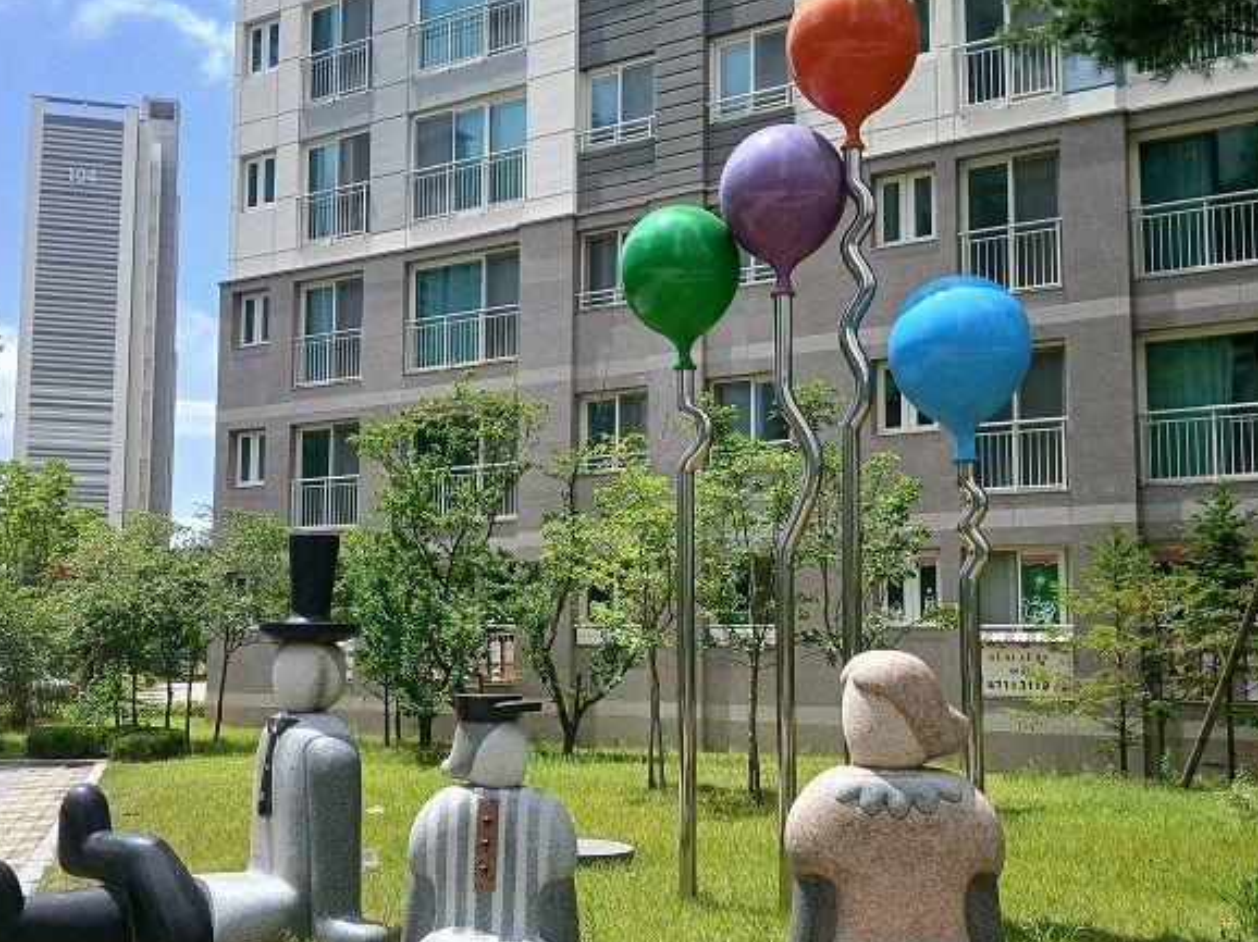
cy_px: 535
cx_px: 557
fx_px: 1308
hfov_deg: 51.3
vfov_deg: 39.6
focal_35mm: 36
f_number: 1.8
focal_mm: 3.98
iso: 20
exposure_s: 1/605
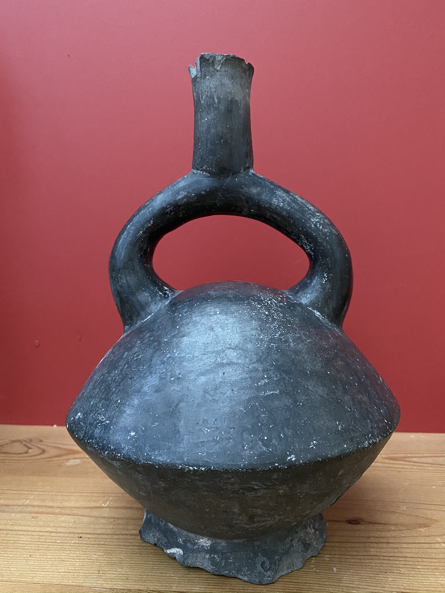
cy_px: 296
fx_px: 446
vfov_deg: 67.3
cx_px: 222
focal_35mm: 26
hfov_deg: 53.1
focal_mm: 4.25
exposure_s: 1/25
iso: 640
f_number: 1.8
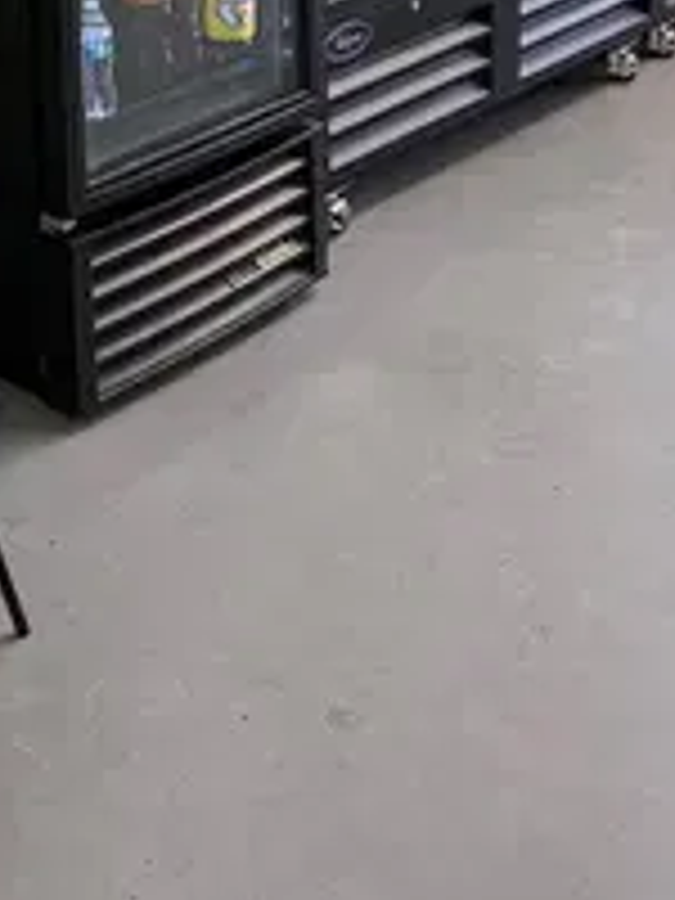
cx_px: -58
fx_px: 1664
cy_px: -209
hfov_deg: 21.8
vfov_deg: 26.5
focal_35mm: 64
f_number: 1.78
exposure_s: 1/120
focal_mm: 6.76
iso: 160
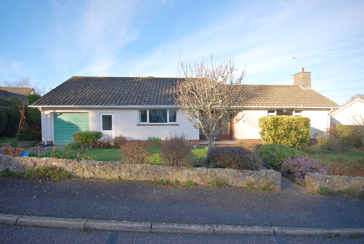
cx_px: 182
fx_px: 152
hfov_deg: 100.3
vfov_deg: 77.5
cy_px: 122
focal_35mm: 15
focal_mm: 10
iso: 100
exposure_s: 1/125
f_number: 5.6
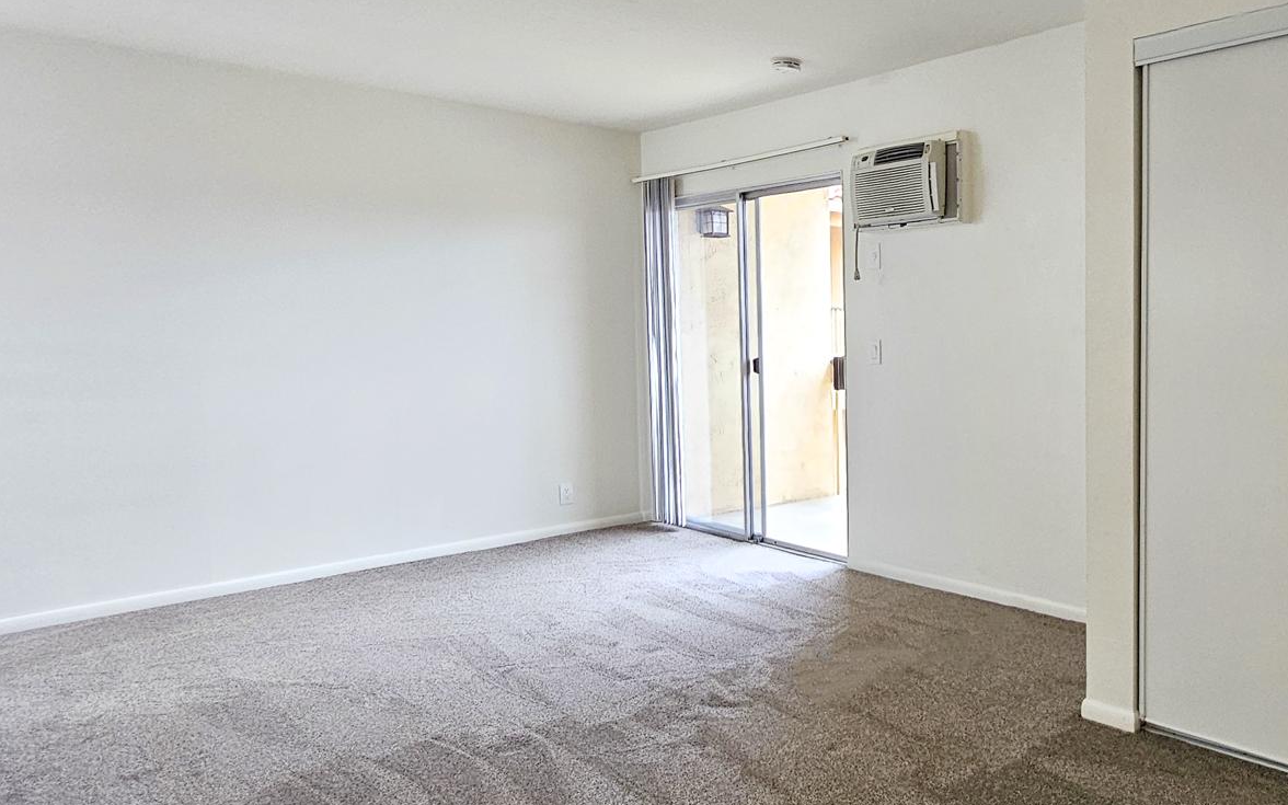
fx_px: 878
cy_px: 390
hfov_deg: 67.2
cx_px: 992
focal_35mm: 25
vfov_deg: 49.3
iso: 400
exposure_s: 1/60
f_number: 2.2
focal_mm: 2.2
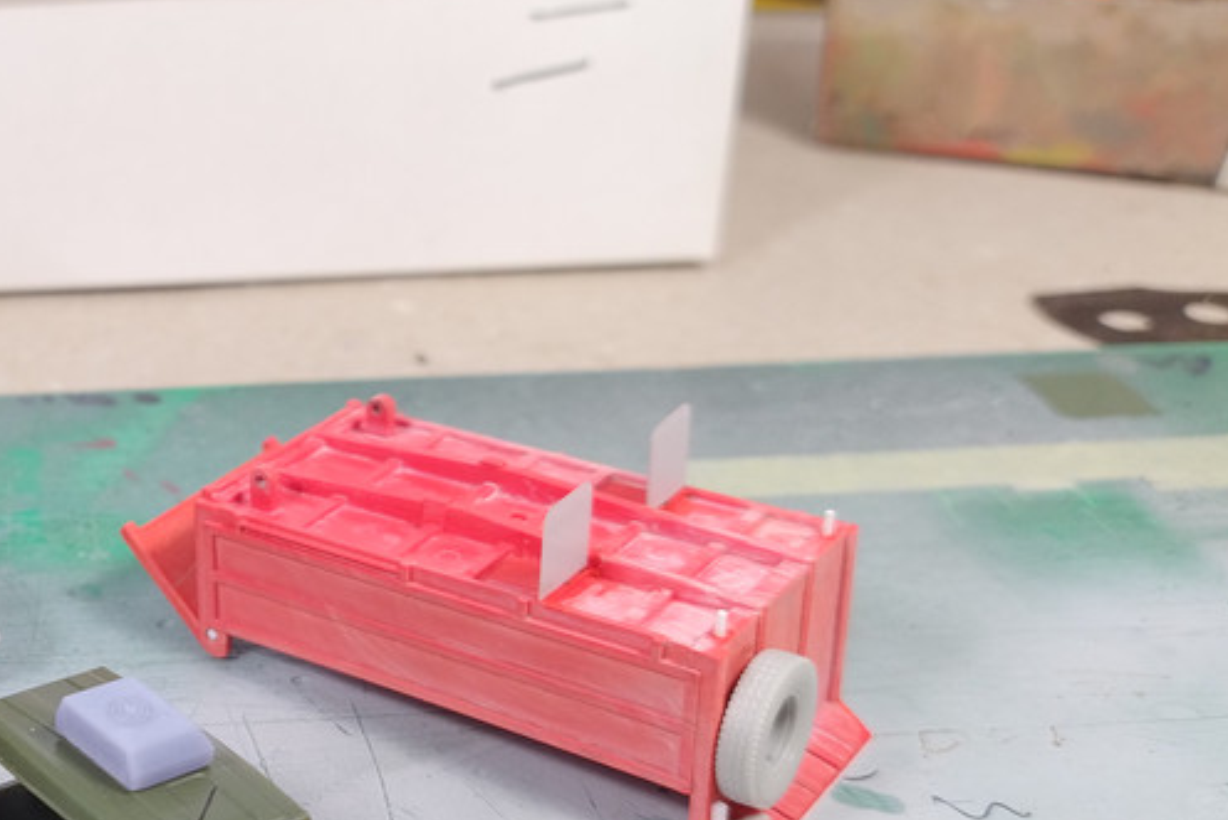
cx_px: 24
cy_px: 481
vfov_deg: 24.2
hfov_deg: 32.9
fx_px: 1911
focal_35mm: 56
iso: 200
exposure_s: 1/100
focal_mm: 4.71
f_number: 1.7
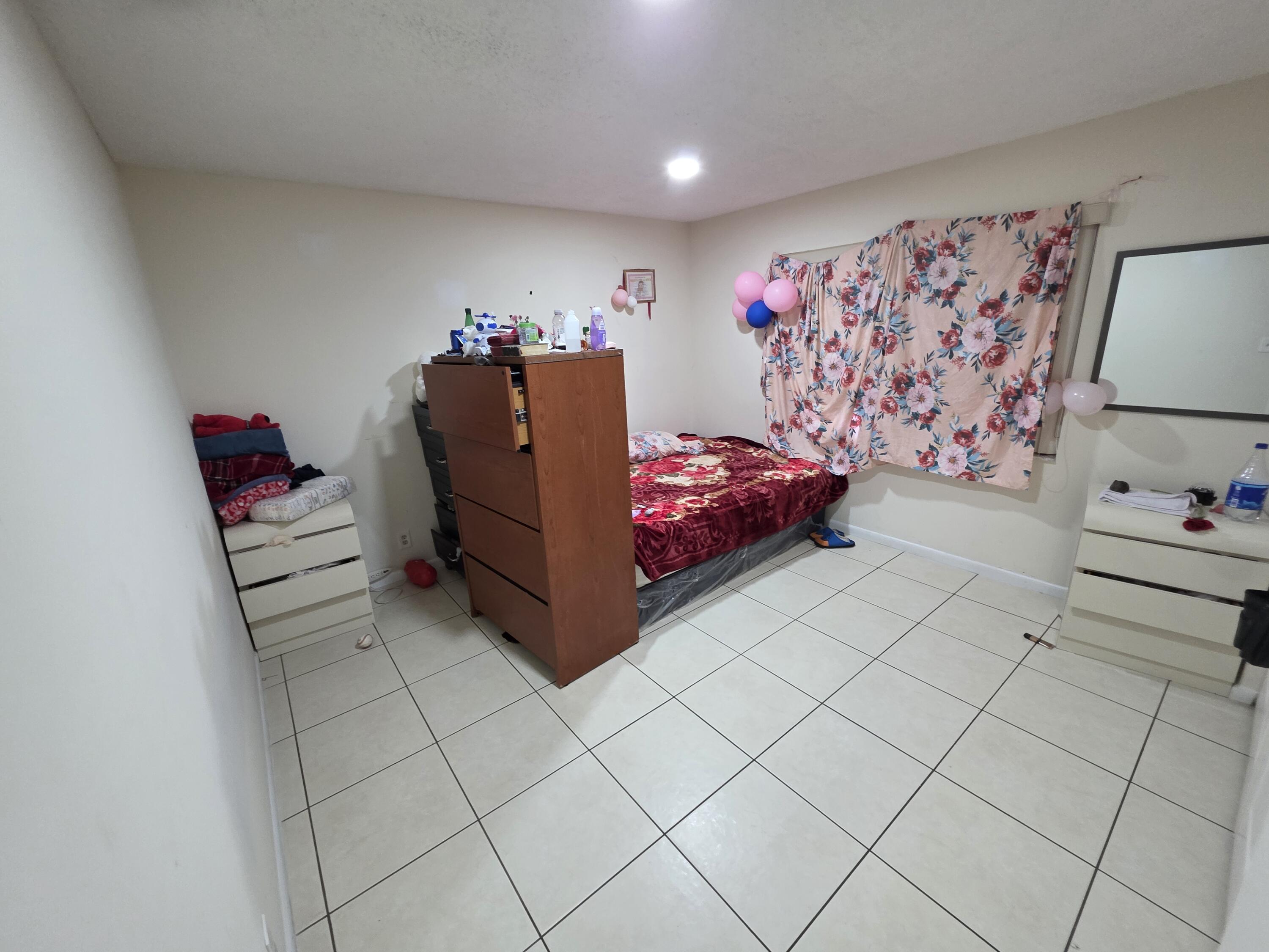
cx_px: 634
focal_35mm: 13
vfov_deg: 89.9
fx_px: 477
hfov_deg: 106.2
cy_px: 476
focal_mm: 2.2
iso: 320
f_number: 1.9
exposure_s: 1/60
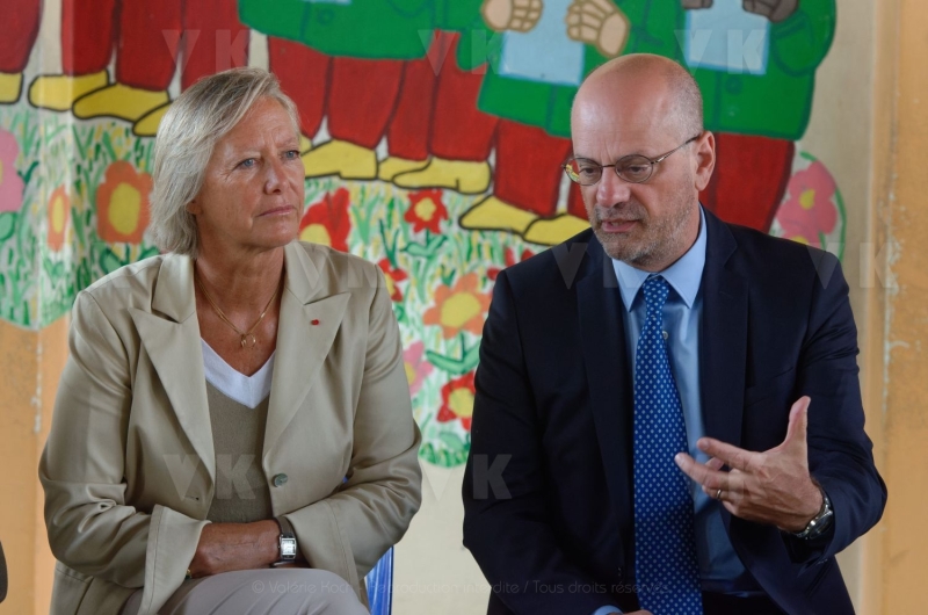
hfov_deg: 11.0
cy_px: 308
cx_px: 464
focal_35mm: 188
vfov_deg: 7.3
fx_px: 4824
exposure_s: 1/200
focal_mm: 125
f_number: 5.6
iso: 1000
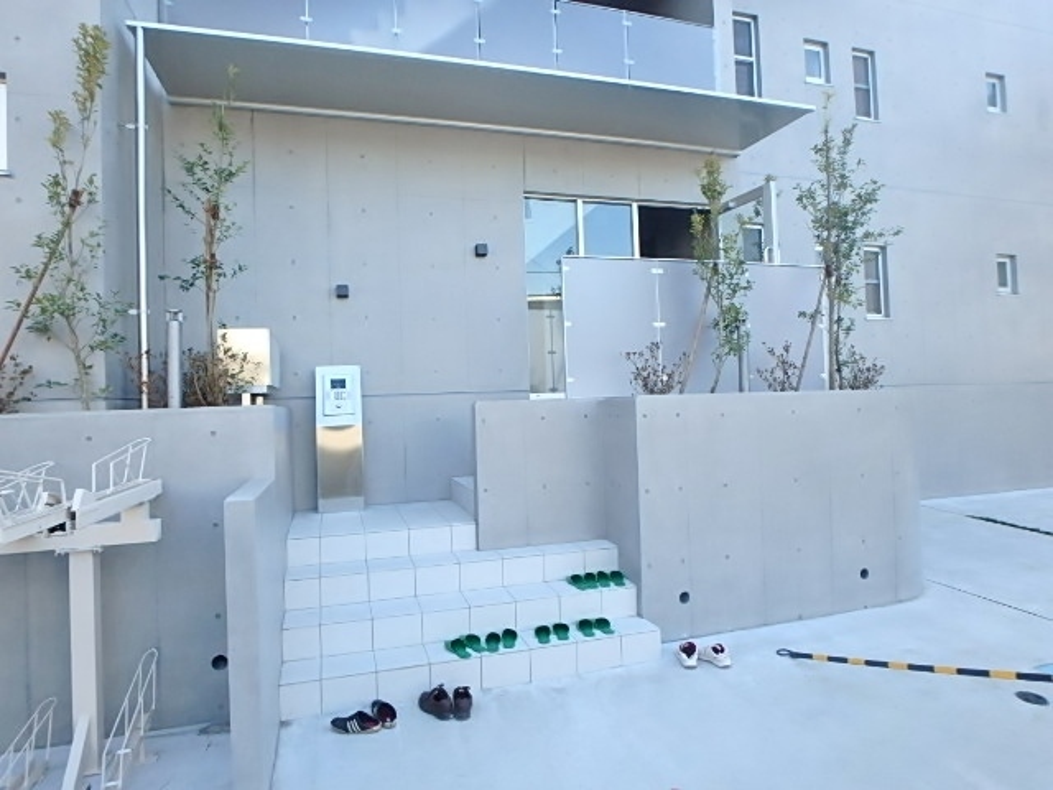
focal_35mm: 21
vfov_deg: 63.4
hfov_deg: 79.0
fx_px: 639
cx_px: 526
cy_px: 395
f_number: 3.5
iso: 250
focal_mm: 3.7
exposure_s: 1/250
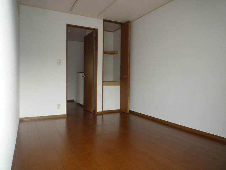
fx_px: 163
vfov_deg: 54.9
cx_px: 113
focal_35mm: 25
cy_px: 85
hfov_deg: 69.4
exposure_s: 1/30
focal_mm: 4.4
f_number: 2.8
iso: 125
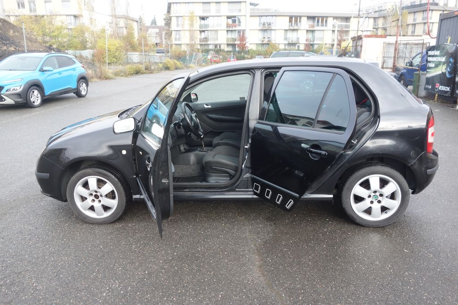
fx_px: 356
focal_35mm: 28
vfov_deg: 46.4
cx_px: 229
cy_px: 152
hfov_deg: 65.5
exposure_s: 1/100
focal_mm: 10.4
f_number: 4
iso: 125
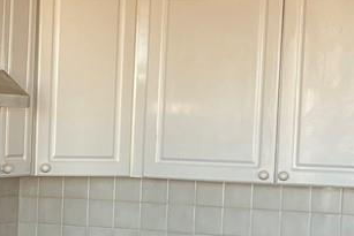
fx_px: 1387
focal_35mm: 141
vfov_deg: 9.7
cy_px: 190
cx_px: -45
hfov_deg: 14.2
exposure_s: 1/121
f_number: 1.5
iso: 100
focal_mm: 5.7
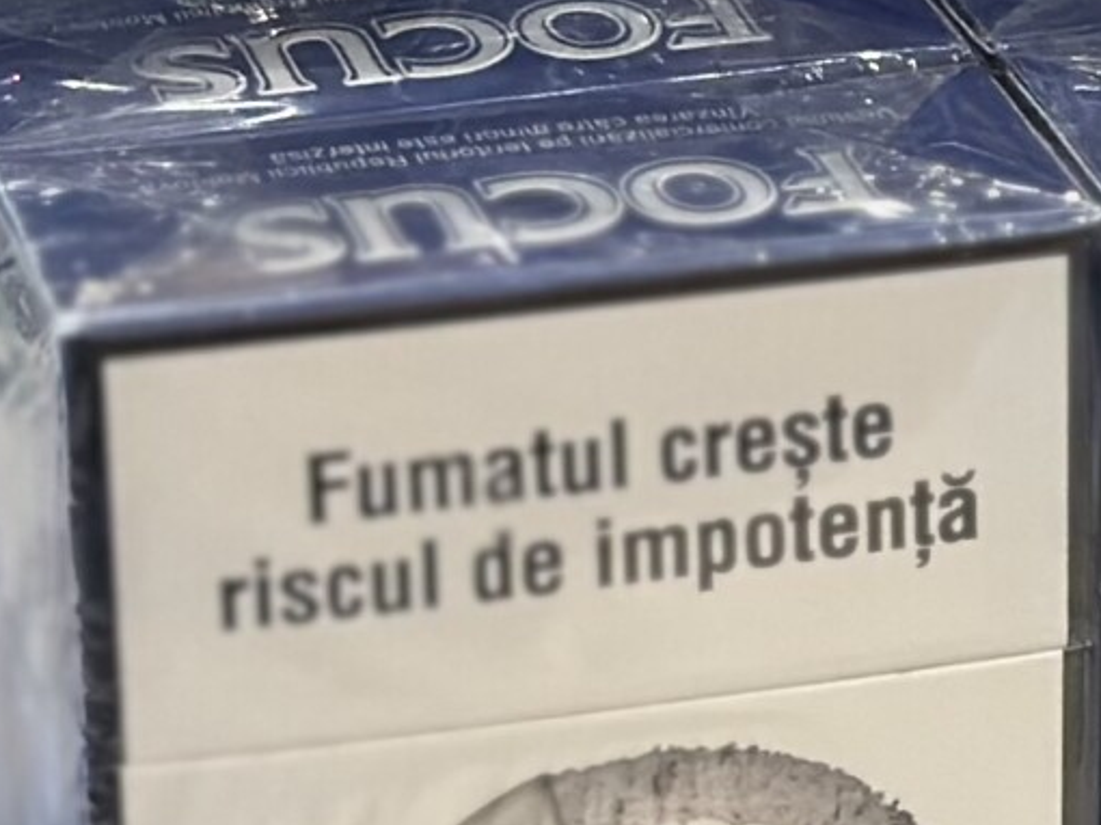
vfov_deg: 6.2
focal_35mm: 241
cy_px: 672
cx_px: 1680
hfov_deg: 8.0
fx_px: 7662
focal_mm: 6.86
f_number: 1.78
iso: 250
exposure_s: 1/50
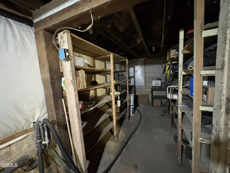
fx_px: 93
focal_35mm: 14
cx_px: 115
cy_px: 86
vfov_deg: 85.7
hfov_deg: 102.1
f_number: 2.2
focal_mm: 2.22
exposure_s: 1/30
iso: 2000
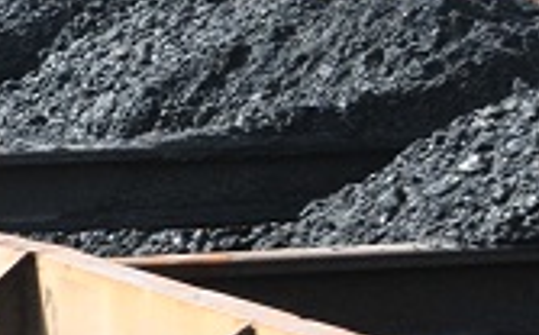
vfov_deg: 3.2
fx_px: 6047
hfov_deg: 5.1
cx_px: -187
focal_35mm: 412
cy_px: 254
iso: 500
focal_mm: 45
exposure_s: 1/200
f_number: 13
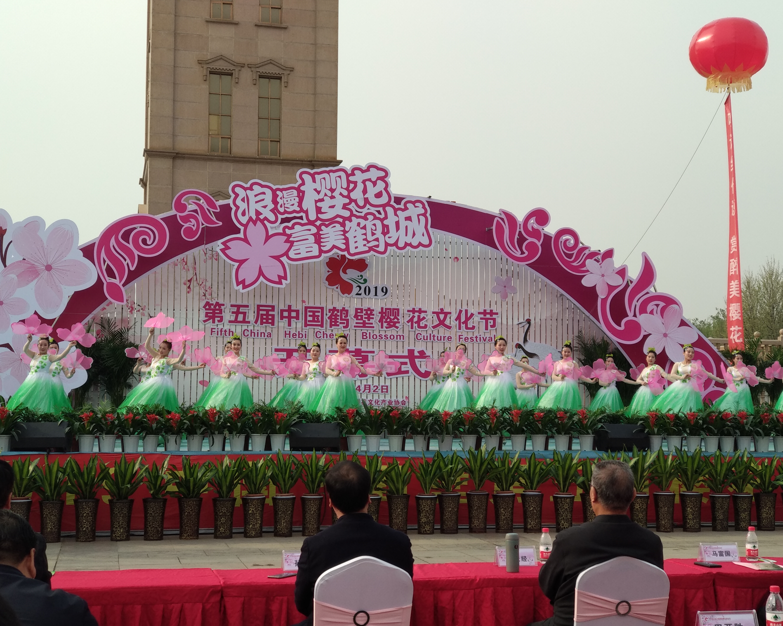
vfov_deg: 27.6
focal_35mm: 55
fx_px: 1275
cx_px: 406
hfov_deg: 34.1
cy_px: 311
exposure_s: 1/581
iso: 100
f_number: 2.6
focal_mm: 5.99
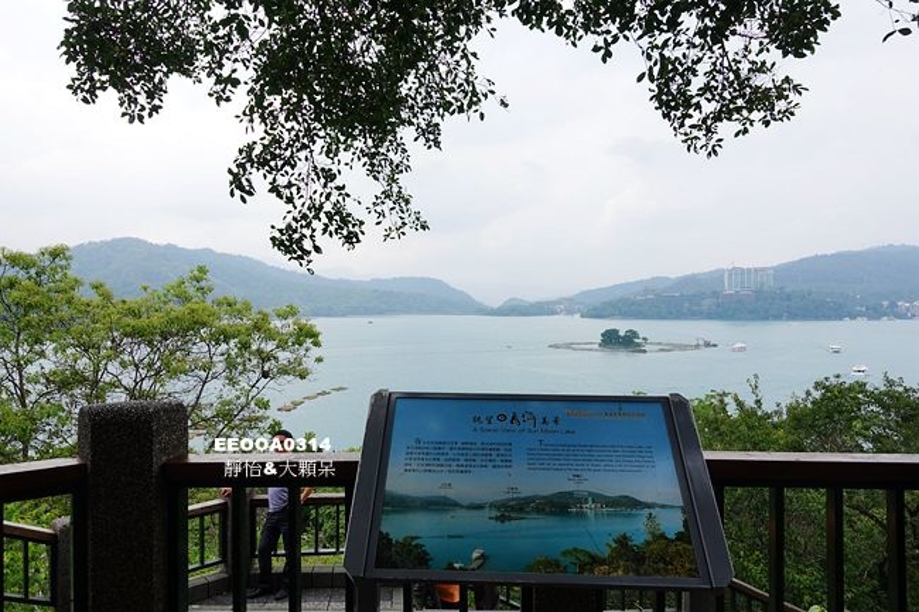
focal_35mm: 24
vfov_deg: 53.1
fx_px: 612
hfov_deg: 73.8
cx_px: 460
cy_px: 306
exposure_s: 1/320
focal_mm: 8.8
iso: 125
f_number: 5.6
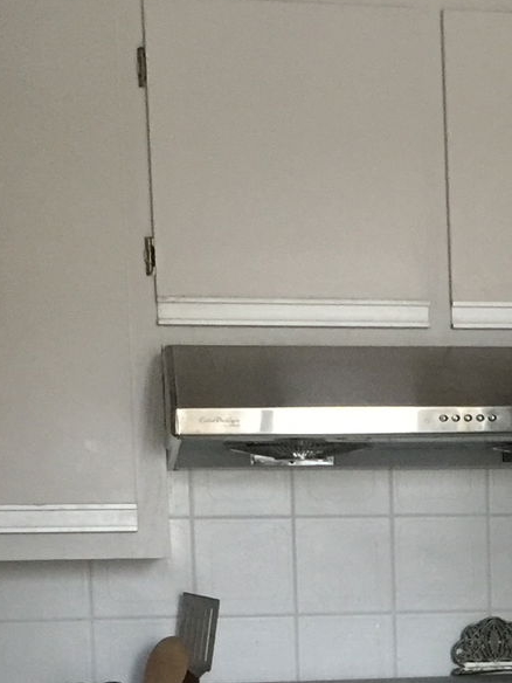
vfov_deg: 18.0
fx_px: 2090
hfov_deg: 13.4
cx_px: 699
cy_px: 706
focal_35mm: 106
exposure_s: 1/15
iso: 125
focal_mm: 4.15
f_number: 2.2
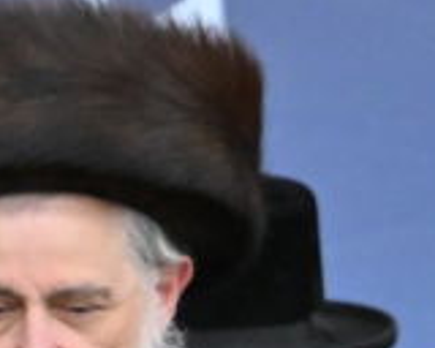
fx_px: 19672
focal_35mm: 1528
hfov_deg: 1.3
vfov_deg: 1.0
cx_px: 1079
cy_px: 508
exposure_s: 1/400
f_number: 2.8
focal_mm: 170
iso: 1600
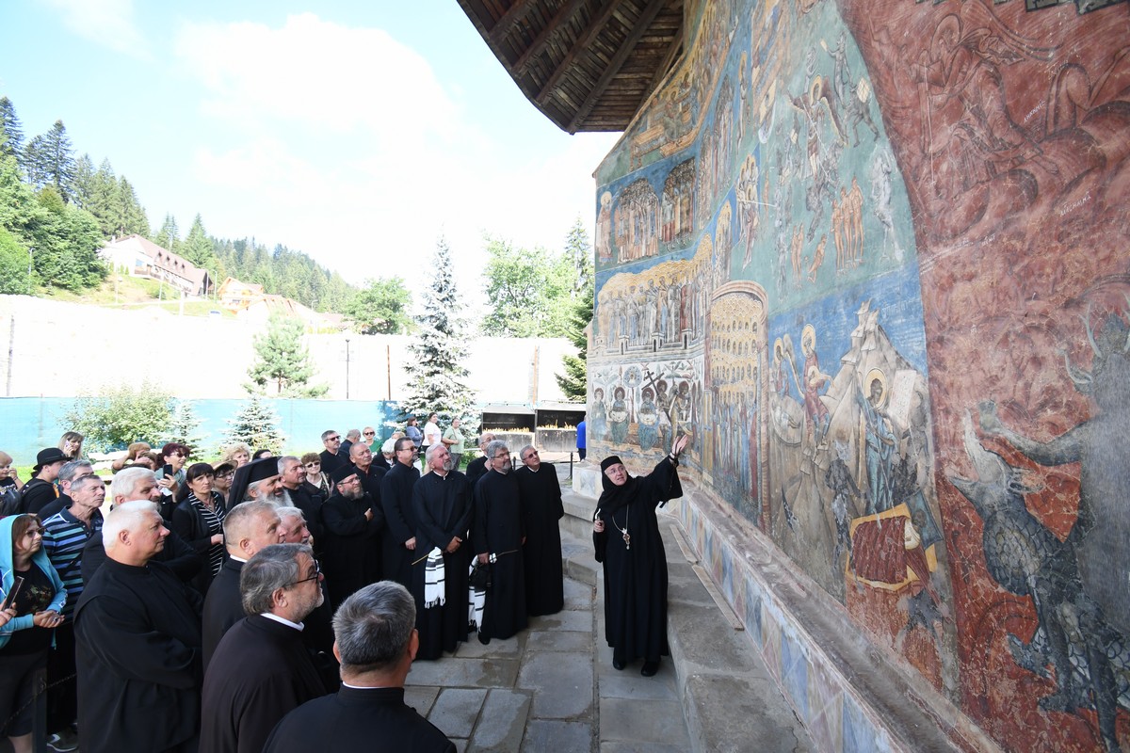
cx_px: 565
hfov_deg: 100.4
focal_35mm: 15
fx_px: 471
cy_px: 376
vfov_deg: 77.3
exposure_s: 1/400
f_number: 4.5
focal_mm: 10
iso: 500
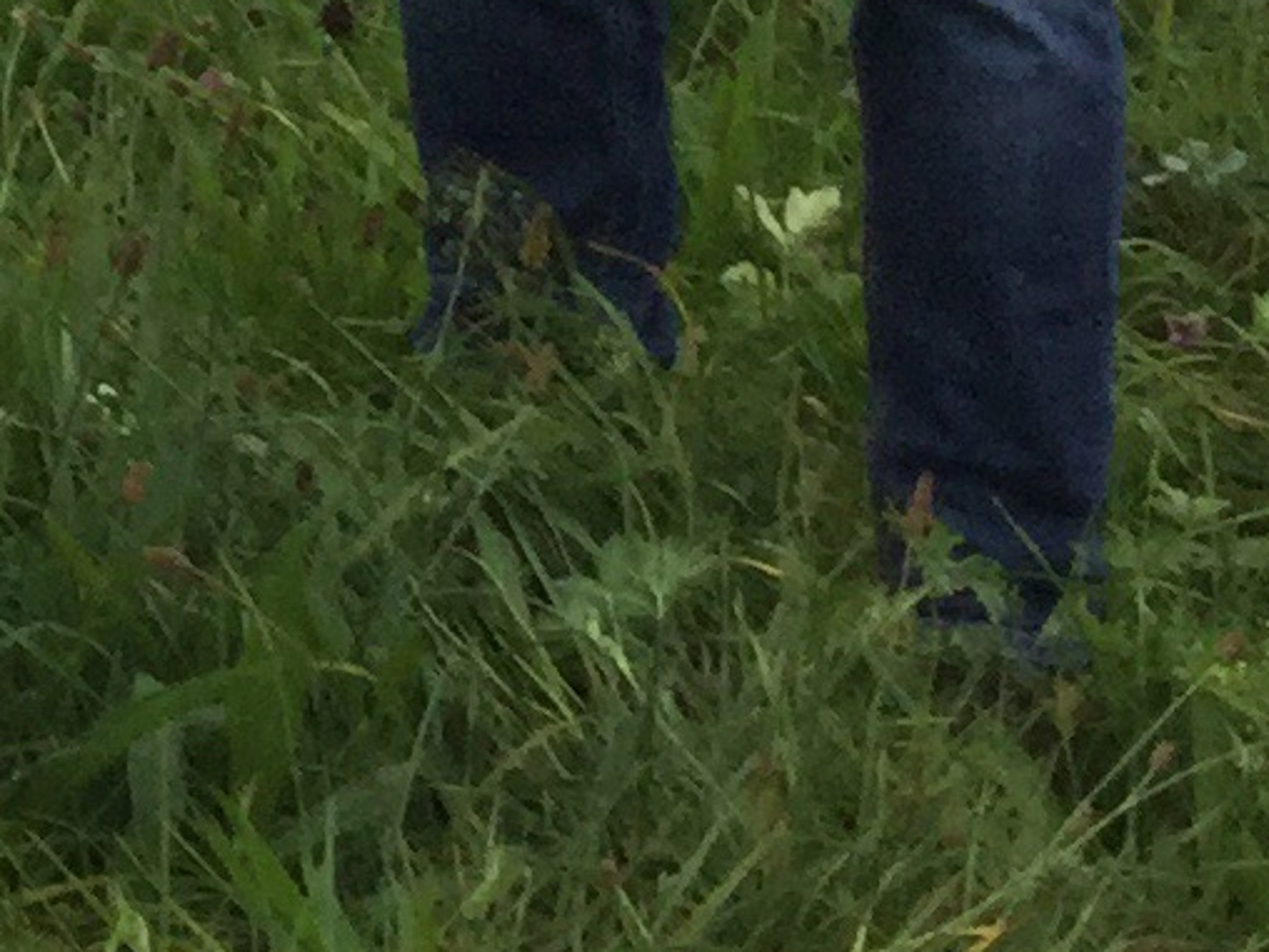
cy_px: -1097
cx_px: -1734
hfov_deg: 9.0
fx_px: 7295
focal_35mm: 199
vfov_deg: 7.1
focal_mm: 3.3
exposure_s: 1/225
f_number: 2.4
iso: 25
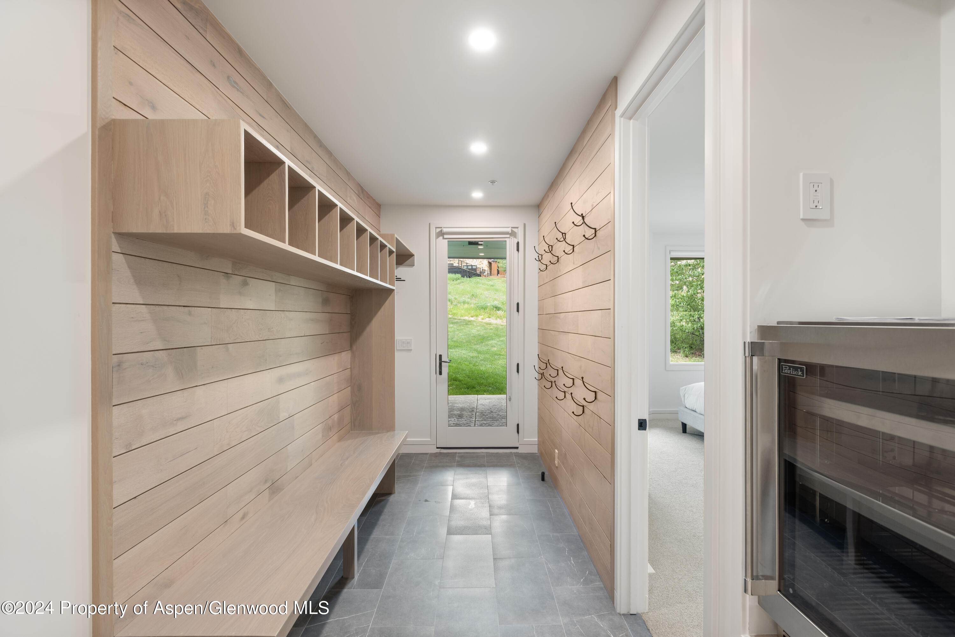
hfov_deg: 86.9
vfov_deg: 64.6
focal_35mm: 19
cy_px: 318
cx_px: 478
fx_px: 504
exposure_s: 1/3
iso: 500
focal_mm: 19
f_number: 7.1
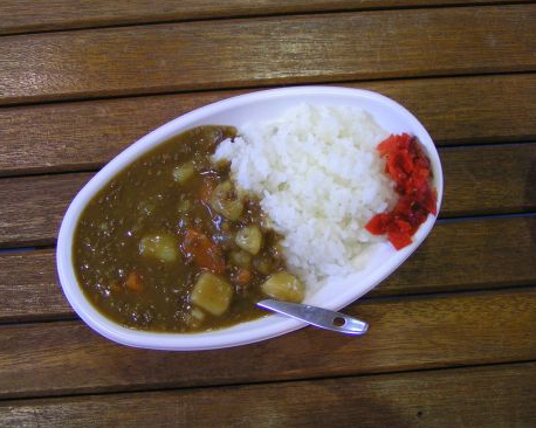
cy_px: 213
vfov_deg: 31.4
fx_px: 761
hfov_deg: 38.8
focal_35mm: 48
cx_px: 261
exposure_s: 1/50
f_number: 2.8
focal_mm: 6.9
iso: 125
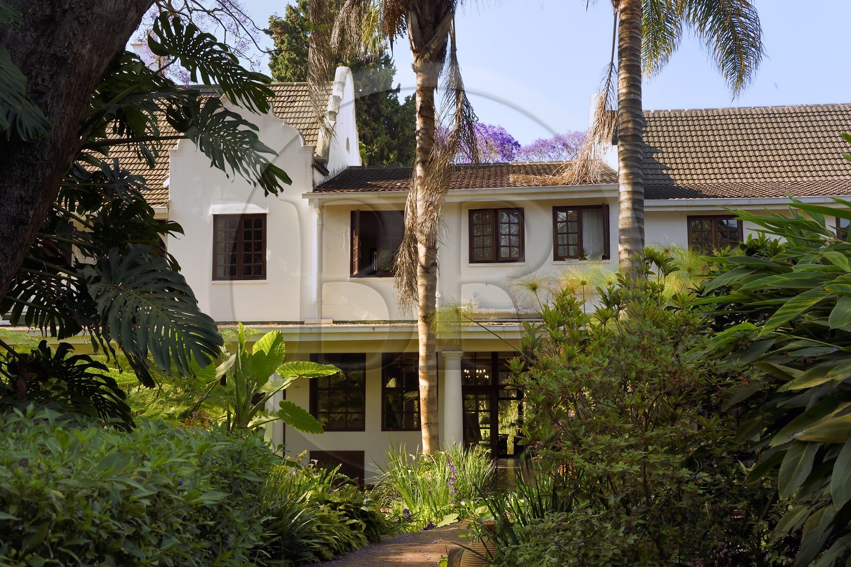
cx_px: 426
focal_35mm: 45
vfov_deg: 29.8
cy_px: 284
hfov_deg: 43.6
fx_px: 1063
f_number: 11
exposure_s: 1/80
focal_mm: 45
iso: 200
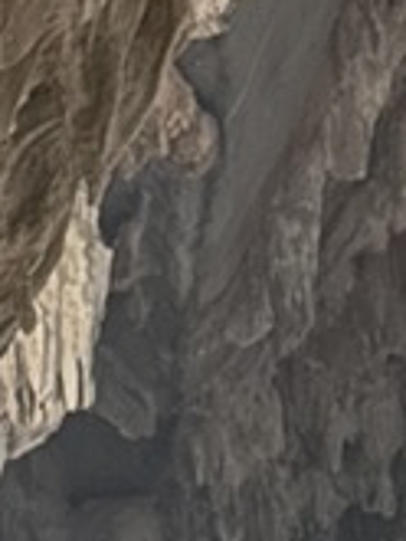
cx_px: -170
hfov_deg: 9.0
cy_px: 564
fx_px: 2515
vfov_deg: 12.1
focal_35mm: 161
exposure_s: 1/21
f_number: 1.5
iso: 1000
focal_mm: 5.7
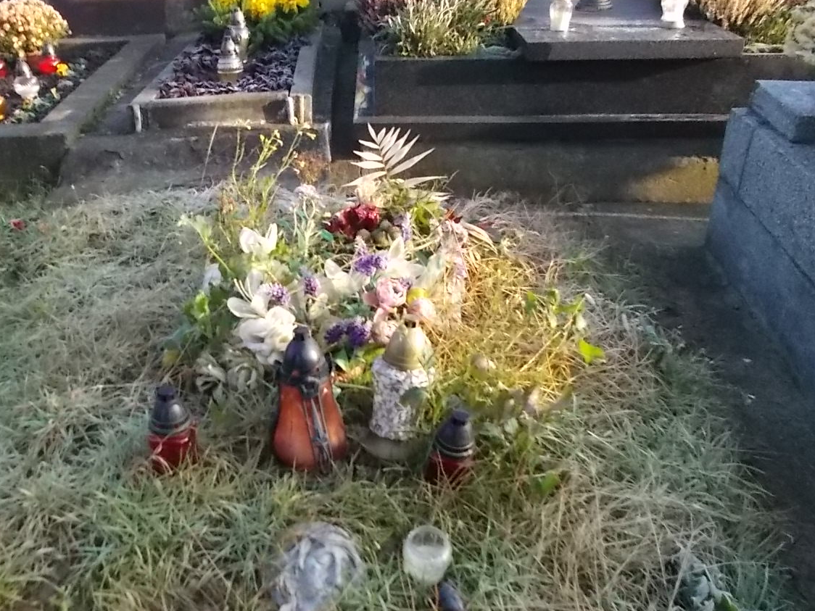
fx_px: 871
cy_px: 316
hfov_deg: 49.5
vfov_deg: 38.7
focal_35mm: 37
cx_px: 295
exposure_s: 1/100
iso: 400
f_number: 8
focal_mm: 4.6
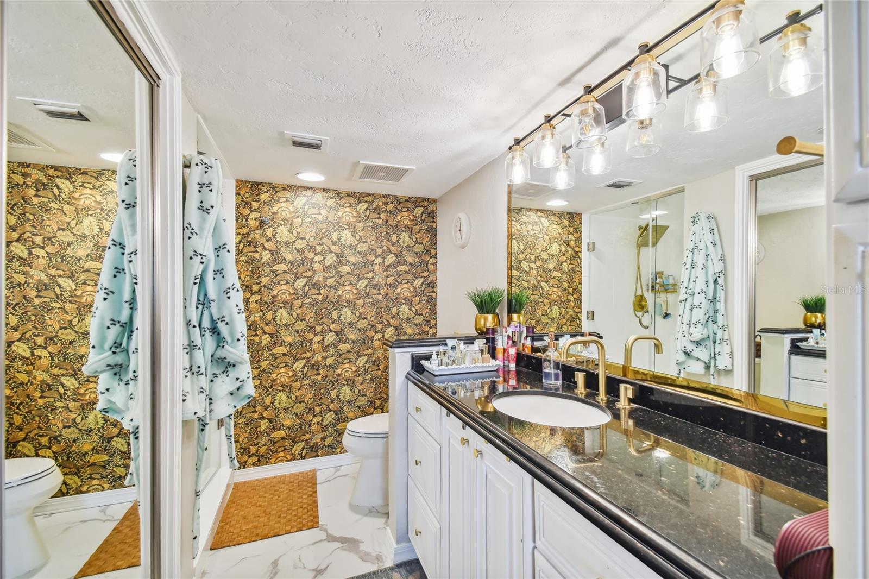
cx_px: 434
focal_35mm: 15
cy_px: 290
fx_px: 362
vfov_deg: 77.3
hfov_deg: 100.4
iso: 100
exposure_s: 1/6
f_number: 7.1
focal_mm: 10
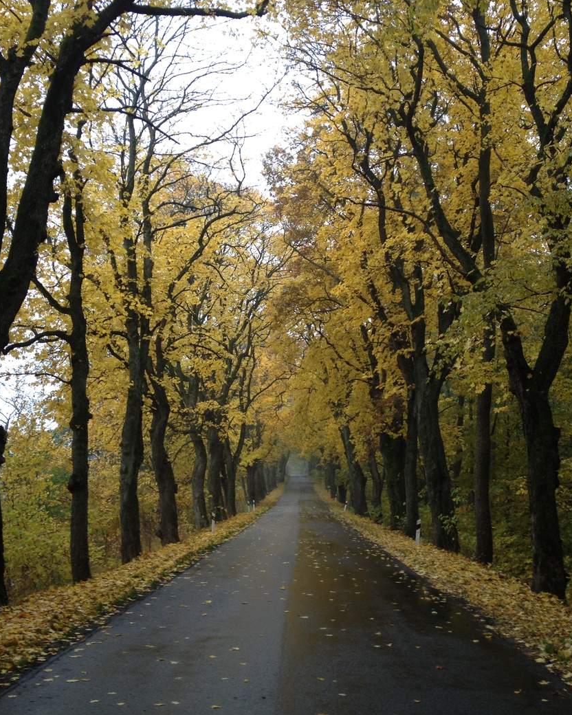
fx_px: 973
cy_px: 356
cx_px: 314
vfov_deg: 40.3
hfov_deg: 32.7
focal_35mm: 46
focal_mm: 4.28
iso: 50
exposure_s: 1/40
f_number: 2.4
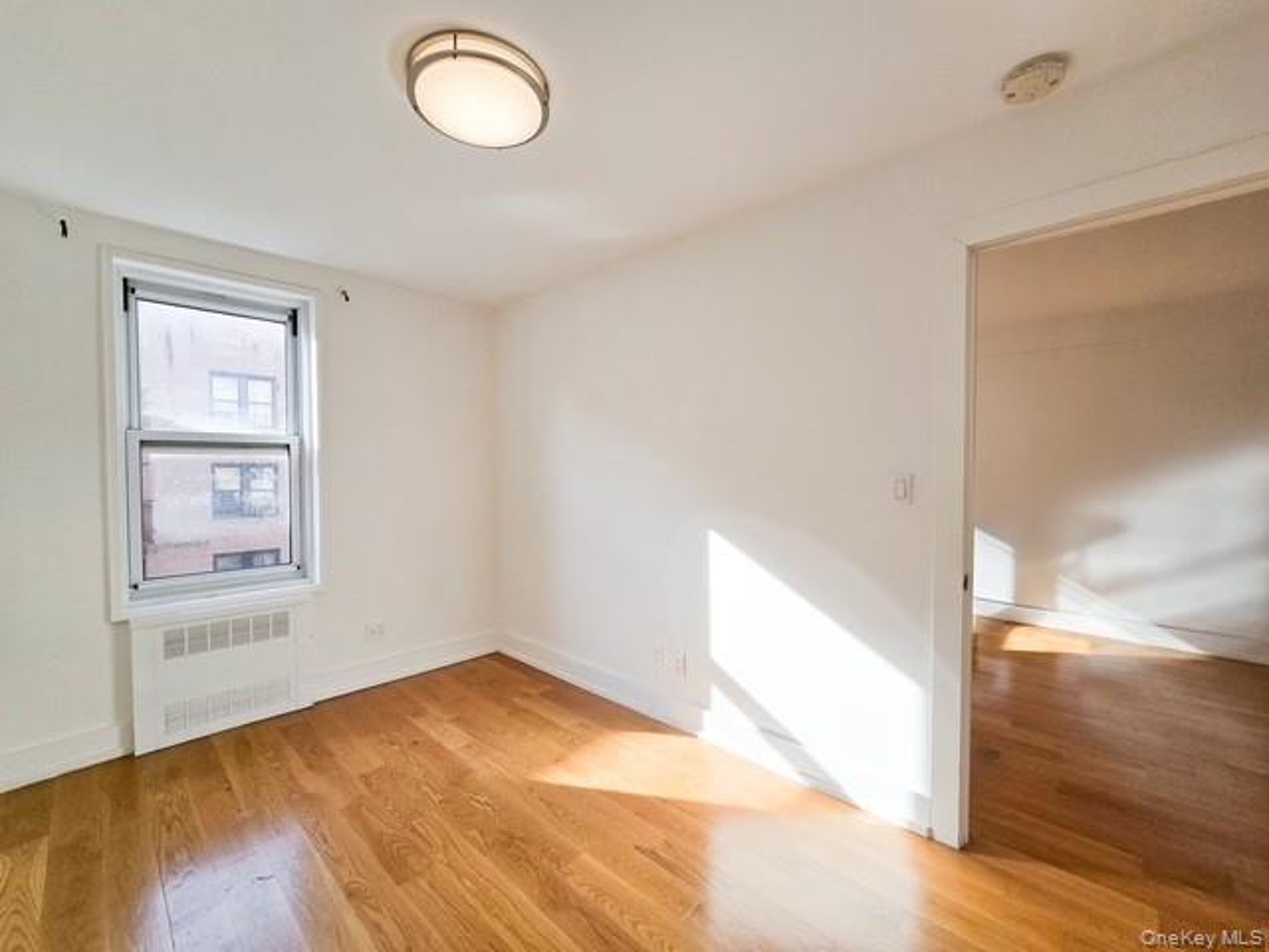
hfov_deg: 106.2
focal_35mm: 13
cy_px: 476
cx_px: 634
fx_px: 477
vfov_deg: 89.9
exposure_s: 1/560
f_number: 2.2
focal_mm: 2.2
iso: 50
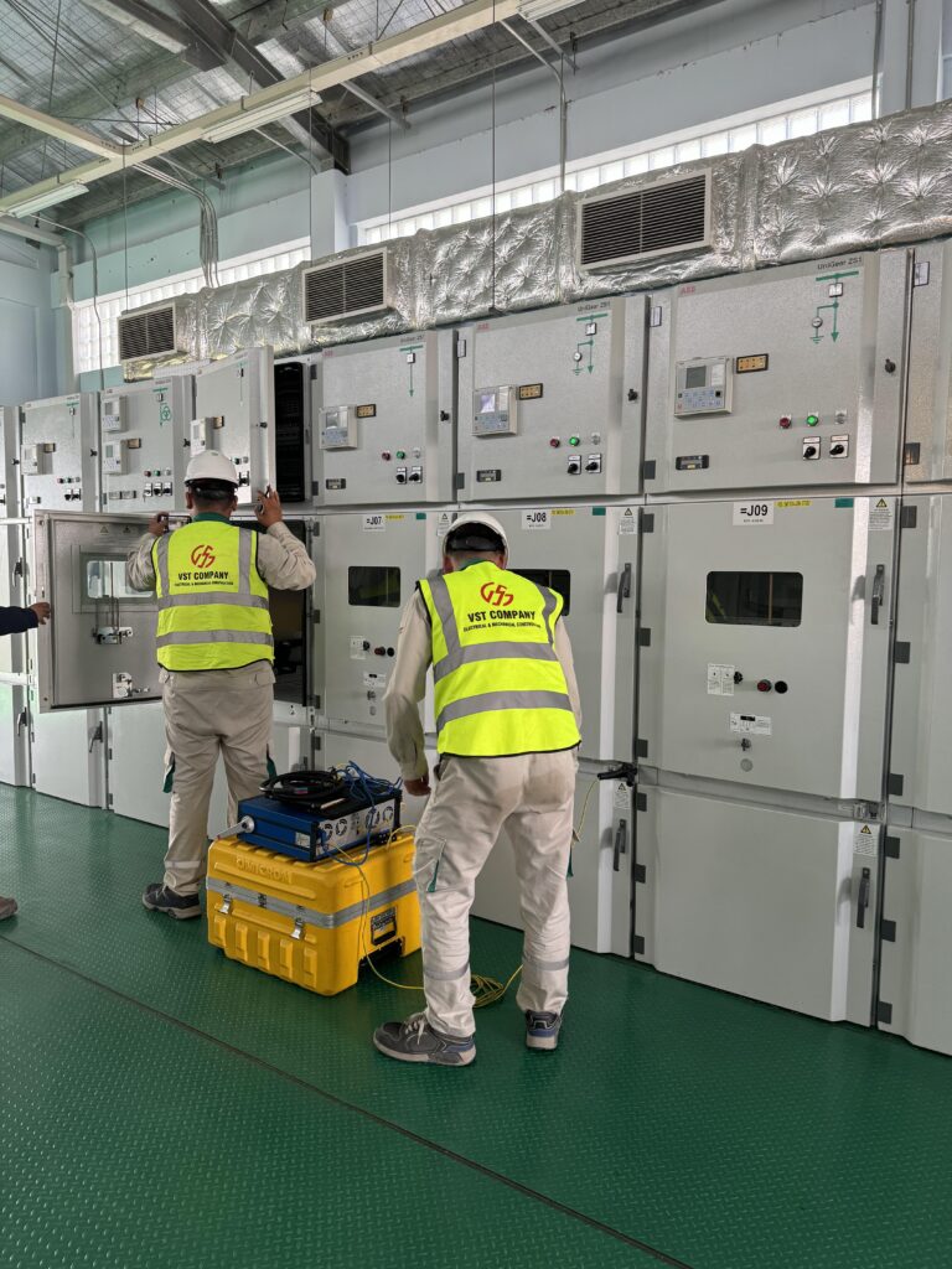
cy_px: 634
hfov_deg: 56.8
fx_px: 880
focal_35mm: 24
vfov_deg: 71.6
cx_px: 476
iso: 125
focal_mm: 6.86
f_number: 1.78
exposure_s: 1/121
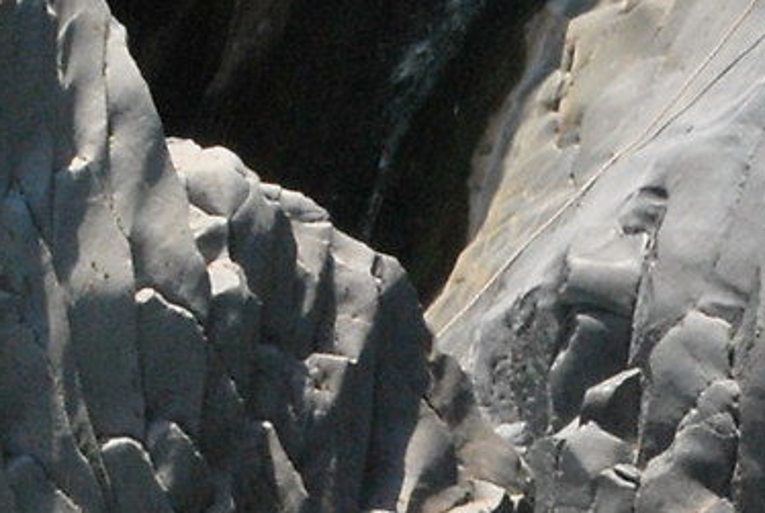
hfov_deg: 3.9
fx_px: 11268
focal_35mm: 529
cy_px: 1070
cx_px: 1006
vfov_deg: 2.6
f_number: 16
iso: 400
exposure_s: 1/200
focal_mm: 55
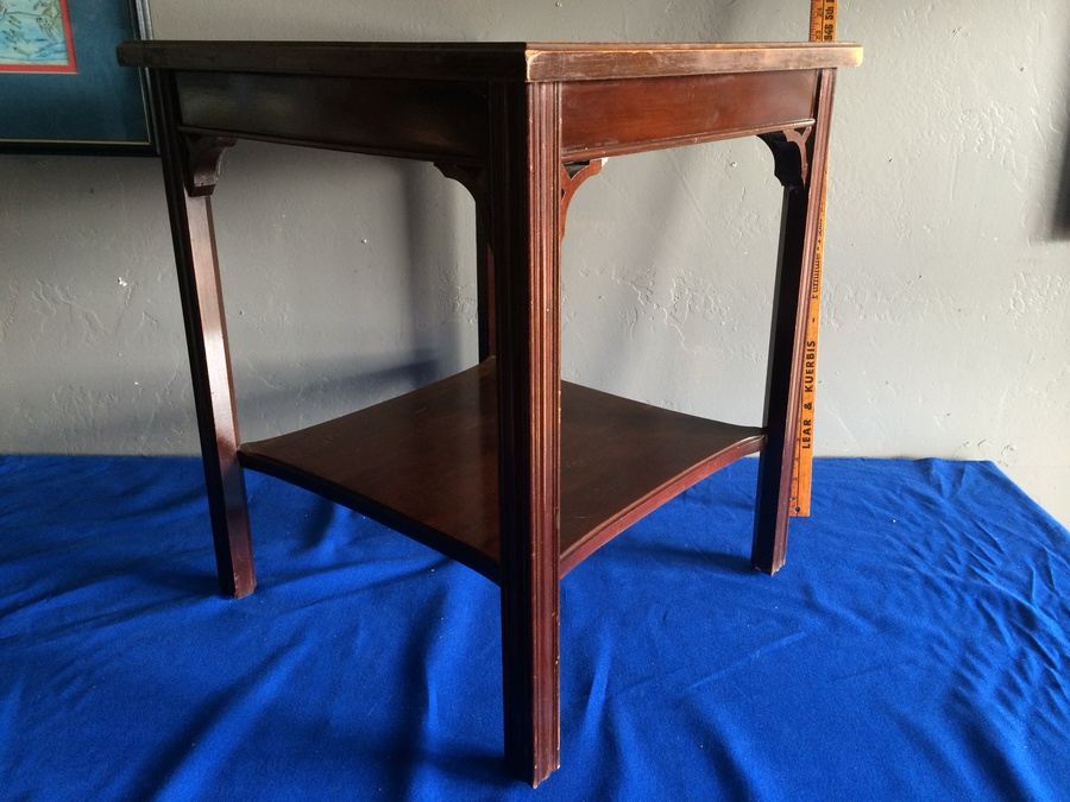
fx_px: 927
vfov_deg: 46.8
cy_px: 401
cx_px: 535
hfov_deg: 60.0
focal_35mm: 30
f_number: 2.2
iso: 64
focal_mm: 4.12
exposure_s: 1/30
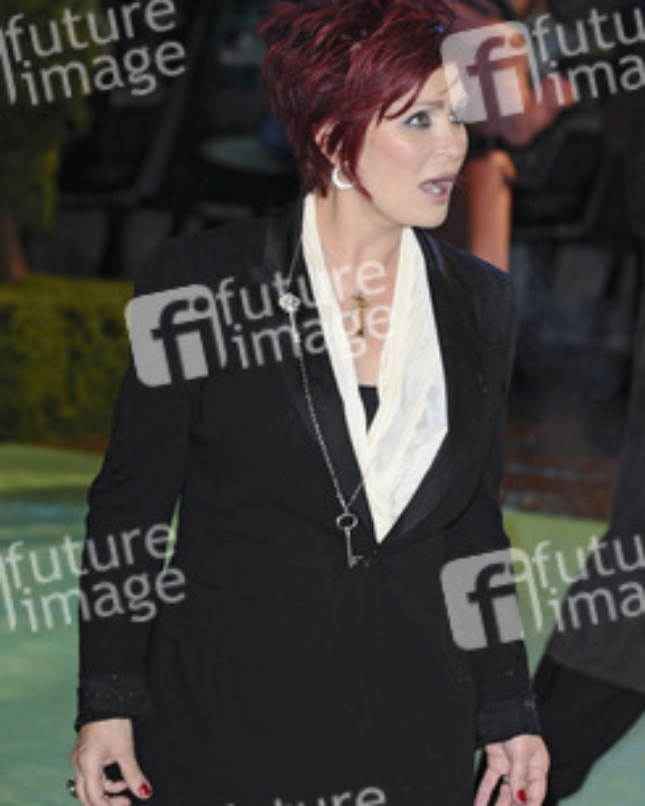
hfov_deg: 8.4
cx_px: 338
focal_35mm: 184
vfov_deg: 10.5
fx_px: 4388
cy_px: 456
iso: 400
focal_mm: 100
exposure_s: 1/160
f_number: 5
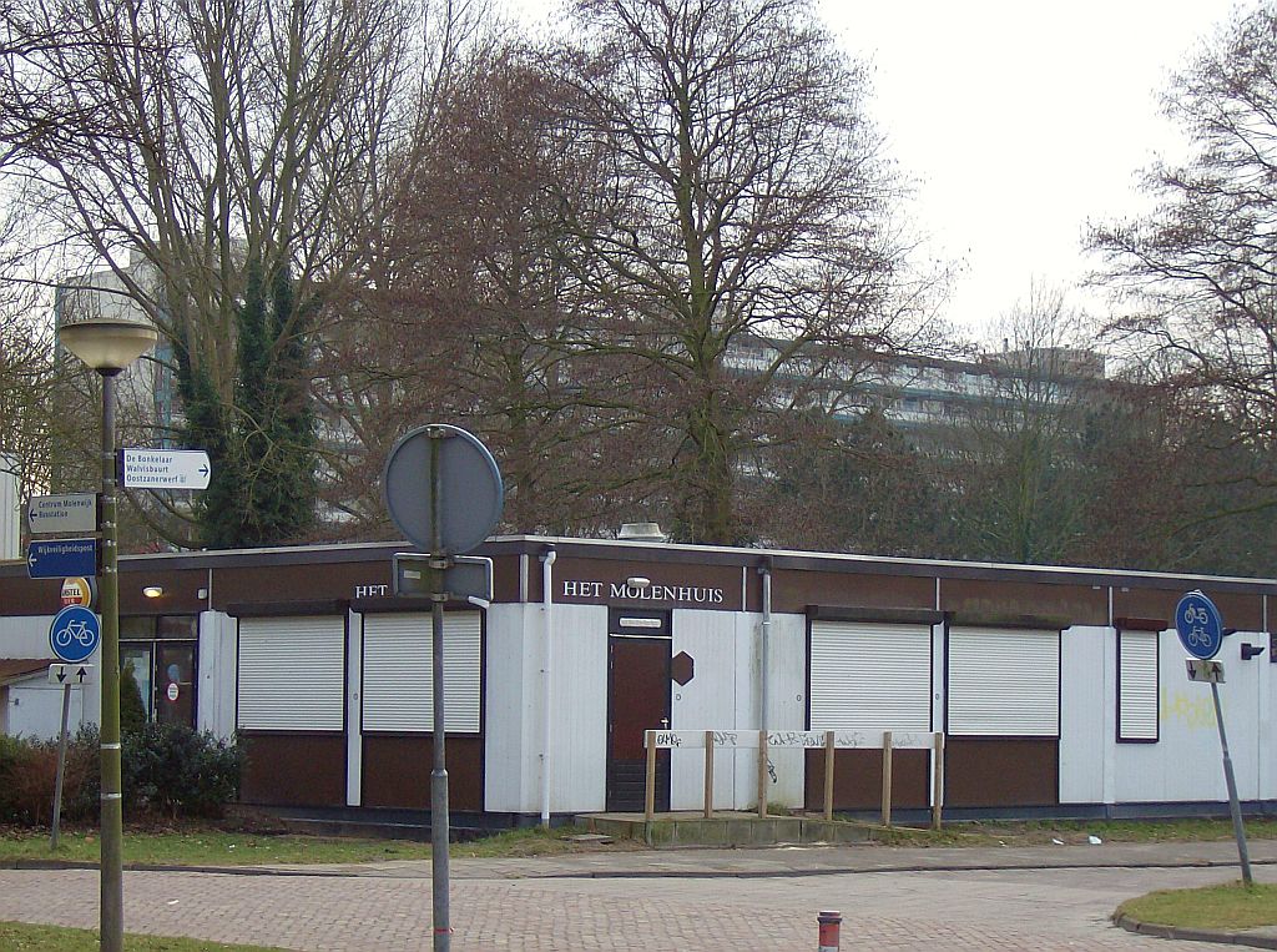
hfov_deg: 23.1
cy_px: 476
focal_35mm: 85
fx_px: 3128
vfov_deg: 17.3
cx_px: 638
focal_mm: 14.1
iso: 100
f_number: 4.2
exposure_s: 1/154
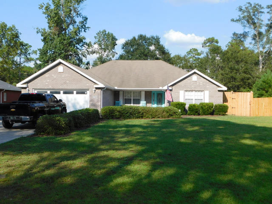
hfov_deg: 51.4
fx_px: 283
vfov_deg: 39.7
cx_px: 136
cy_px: 102
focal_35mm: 36
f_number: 3.5
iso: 125
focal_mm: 6.3
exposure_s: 1/1000
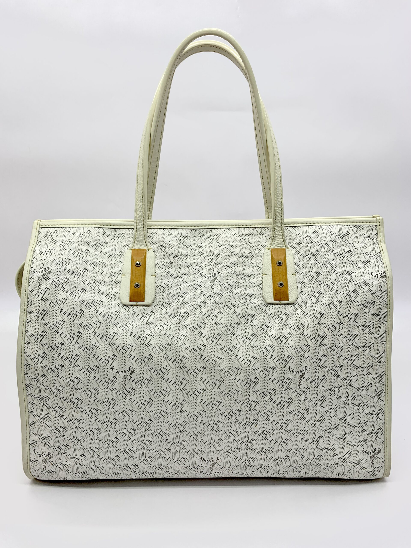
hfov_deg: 53.1
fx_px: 412
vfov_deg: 67.3
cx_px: 206
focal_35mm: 26
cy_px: 274
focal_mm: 4.25
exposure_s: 1/241
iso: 25
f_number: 1.8
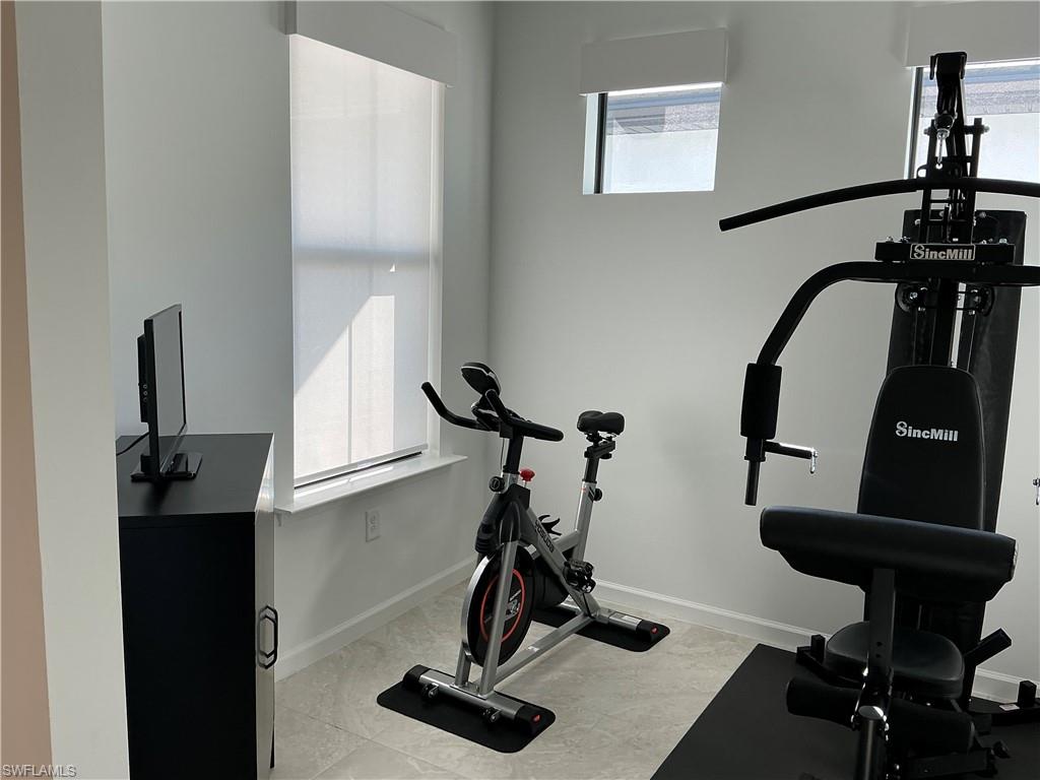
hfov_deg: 63.4
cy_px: 390
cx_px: 520
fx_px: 841
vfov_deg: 49.7
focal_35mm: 28
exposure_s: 1/120
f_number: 1.8
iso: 25
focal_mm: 3
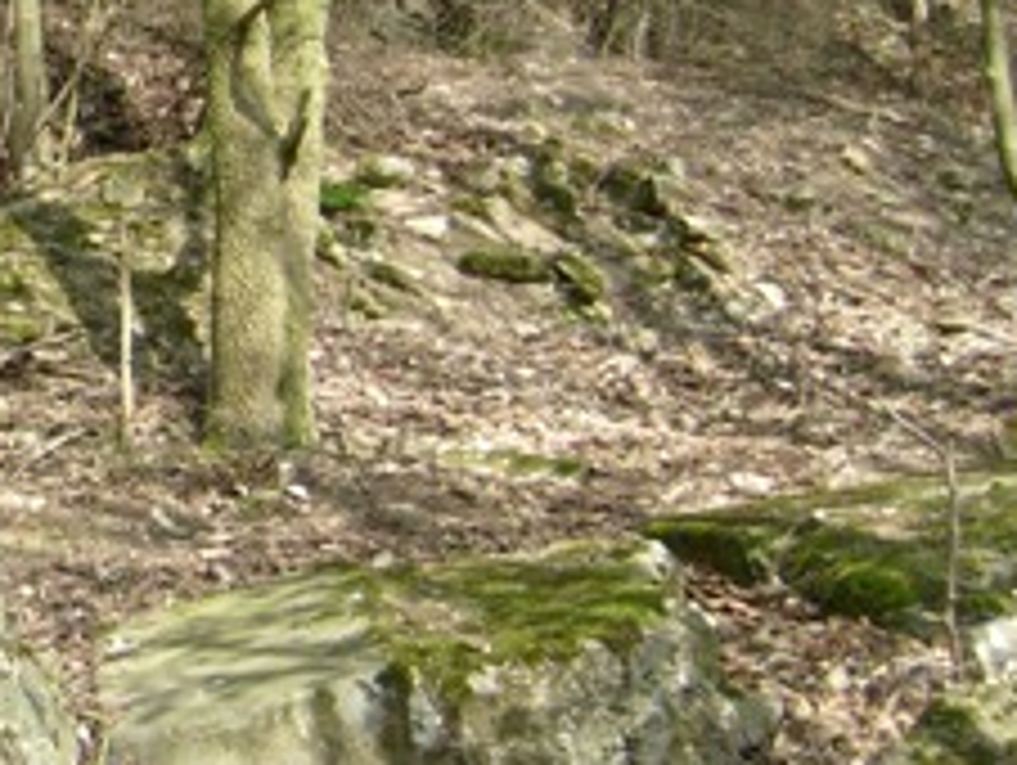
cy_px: 279
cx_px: -302
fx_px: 2912
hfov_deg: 18.5
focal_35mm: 99
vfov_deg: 14.9
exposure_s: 1/60
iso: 80
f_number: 7.1
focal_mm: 5.8
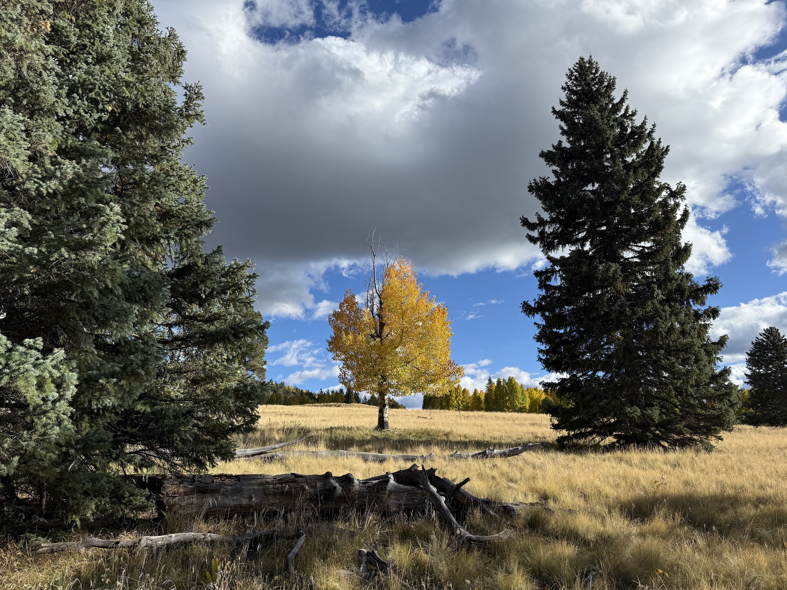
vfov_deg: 56.8
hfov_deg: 71.6
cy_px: 295
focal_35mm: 24
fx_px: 546
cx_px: 394
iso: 80
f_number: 1.78
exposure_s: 1/3953
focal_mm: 6.76
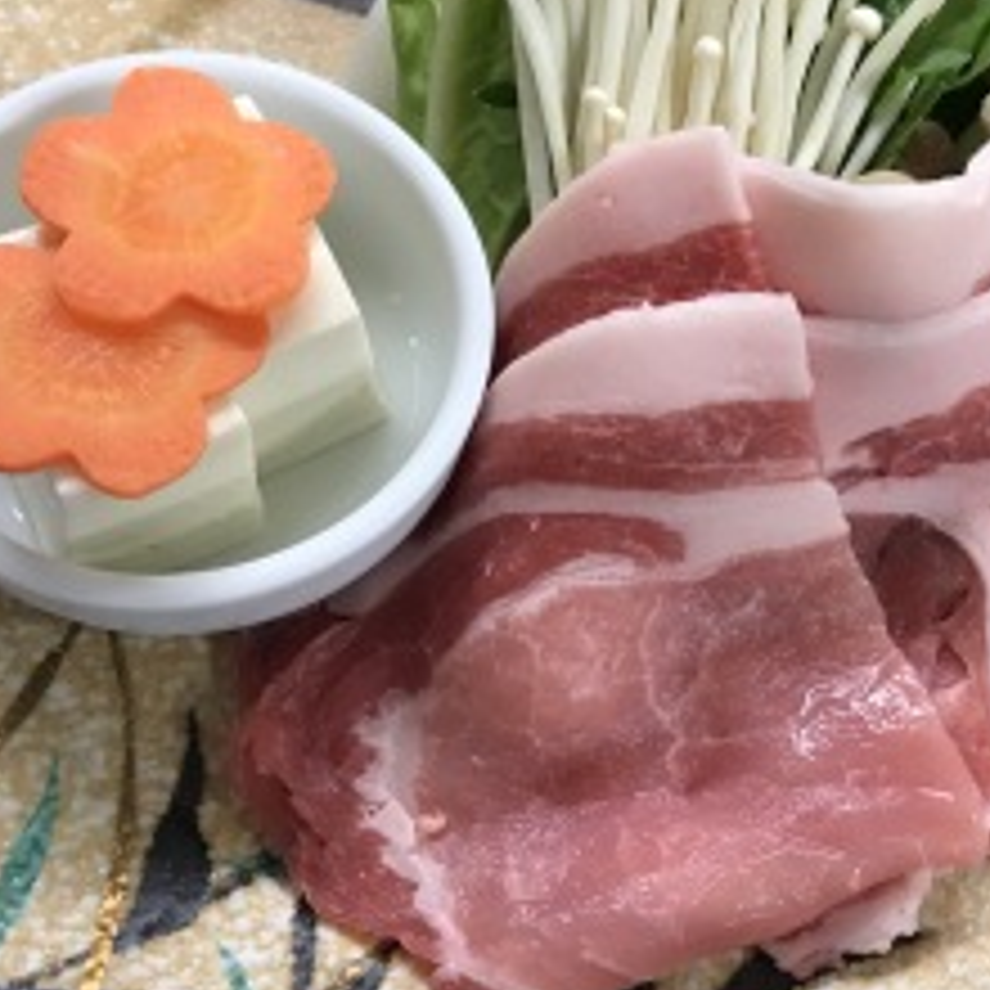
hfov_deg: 37.4
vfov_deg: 37.5
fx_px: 1456
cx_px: 580
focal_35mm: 45
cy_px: 428
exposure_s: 1/30
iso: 40
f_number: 1.8
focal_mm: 3.99
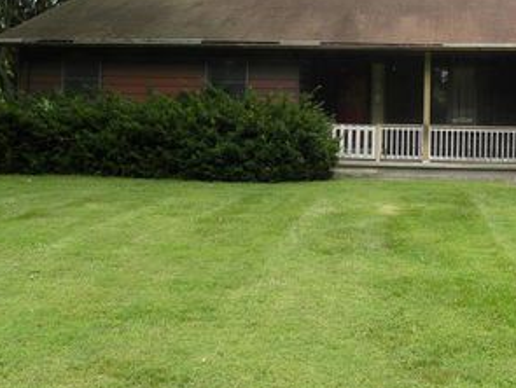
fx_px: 657
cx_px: 373
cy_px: 95
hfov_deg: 41.9
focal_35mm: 44
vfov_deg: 32.3
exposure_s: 1/138
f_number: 4.5
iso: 64
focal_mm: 4.6
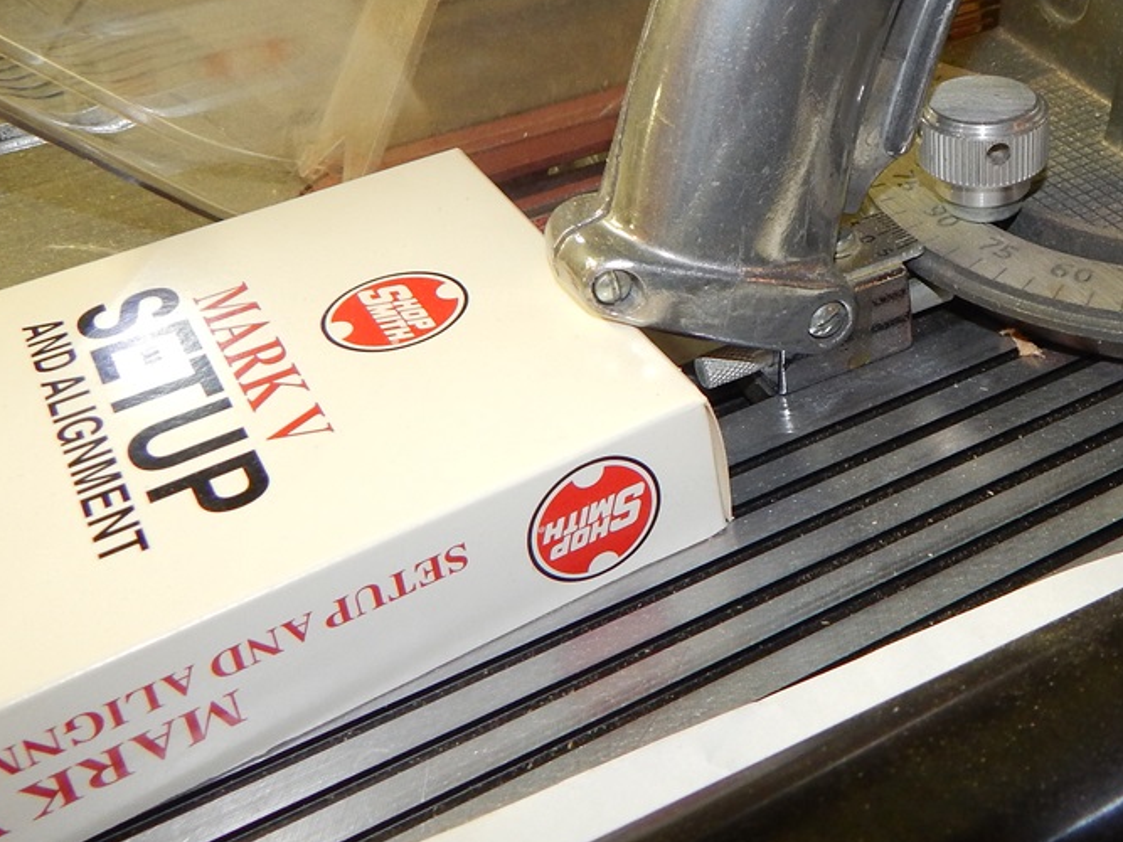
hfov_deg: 39.7
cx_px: 888
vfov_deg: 30.7
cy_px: 160
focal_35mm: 46
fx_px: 1492
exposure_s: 1/30
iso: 200
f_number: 3
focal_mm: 4
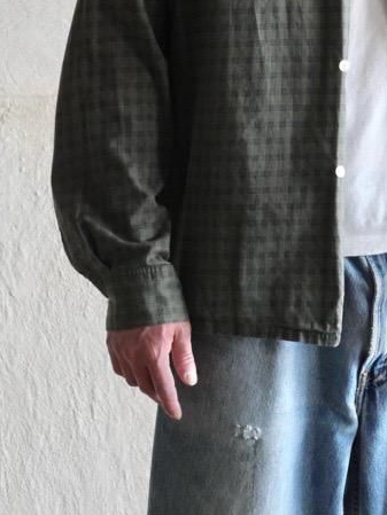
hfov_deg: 7.8
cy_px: 69
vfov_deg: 10.4
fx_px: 2831
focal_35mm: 190
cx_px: 320
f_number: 3.9
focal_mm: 50
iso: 2000
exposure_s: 1/125
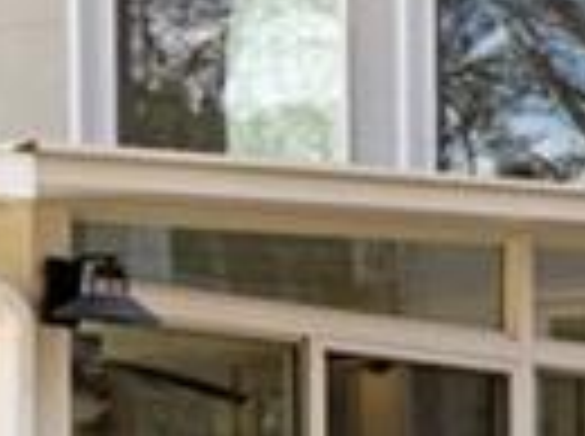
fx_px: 3323
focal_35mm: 197
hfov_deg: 8.5
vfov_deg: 7.3
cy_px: 724
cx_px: 1701
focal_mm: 26
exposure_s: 1/640
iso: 640
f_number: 7.1
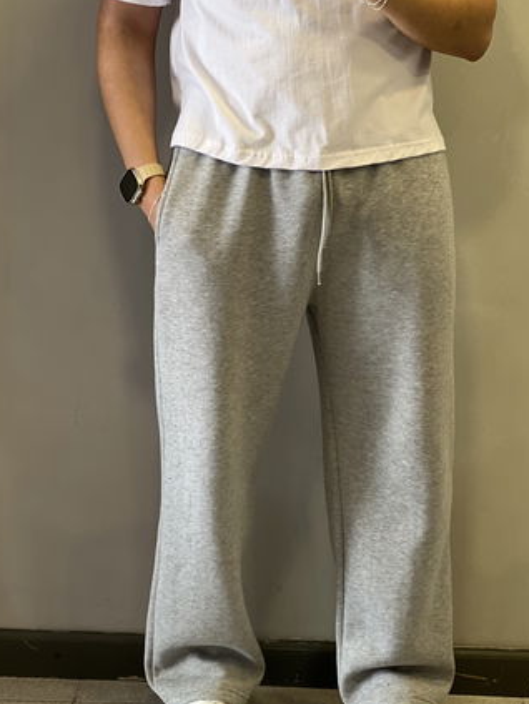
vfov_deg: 20.2
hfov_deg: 15.3
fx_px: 1973
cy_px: 427
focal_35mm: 97
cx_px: 283
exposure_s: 1/33
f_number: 2.8
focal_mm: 9
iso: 160
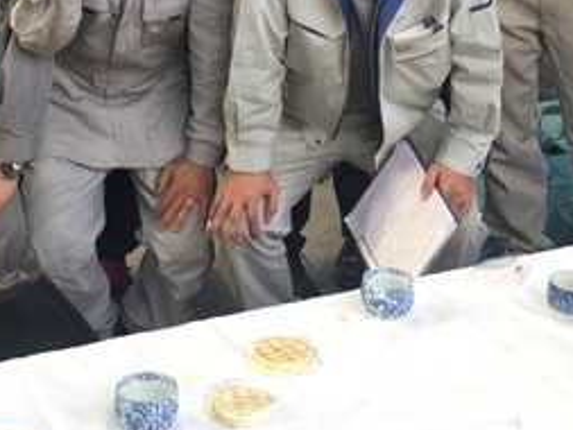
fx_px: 1457
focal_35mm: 88
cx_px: 342
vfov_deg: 16.1
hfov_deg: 22.2
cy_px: -95
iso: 40
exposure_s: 1/60
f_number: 2.2
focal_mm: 4.15
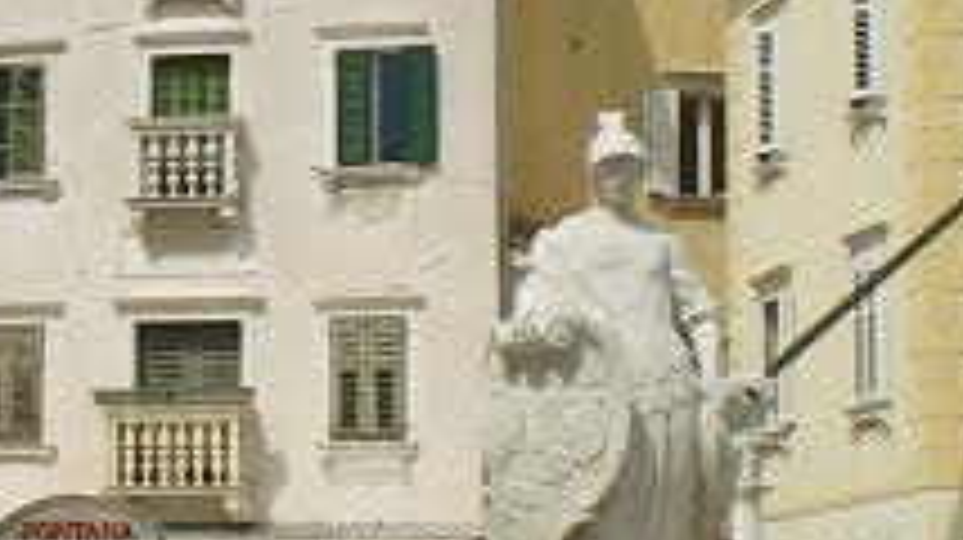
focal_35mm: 124
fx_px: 3164
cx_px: 58
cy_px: 378
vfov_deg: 9.7
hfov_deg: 17.0
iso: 64
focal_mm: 6.3
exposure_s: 1/640
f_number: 4.6
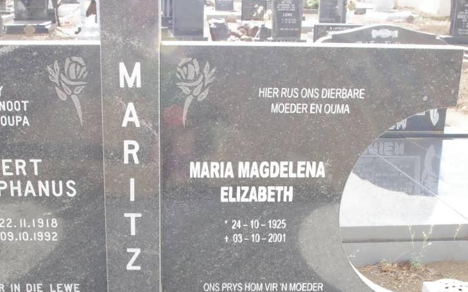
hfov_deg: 35.6
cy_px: 241
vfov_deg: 22.4
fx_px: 727
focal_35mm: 57
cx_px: 192
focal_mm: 23.13
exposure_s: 1/125
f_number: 11
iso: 800
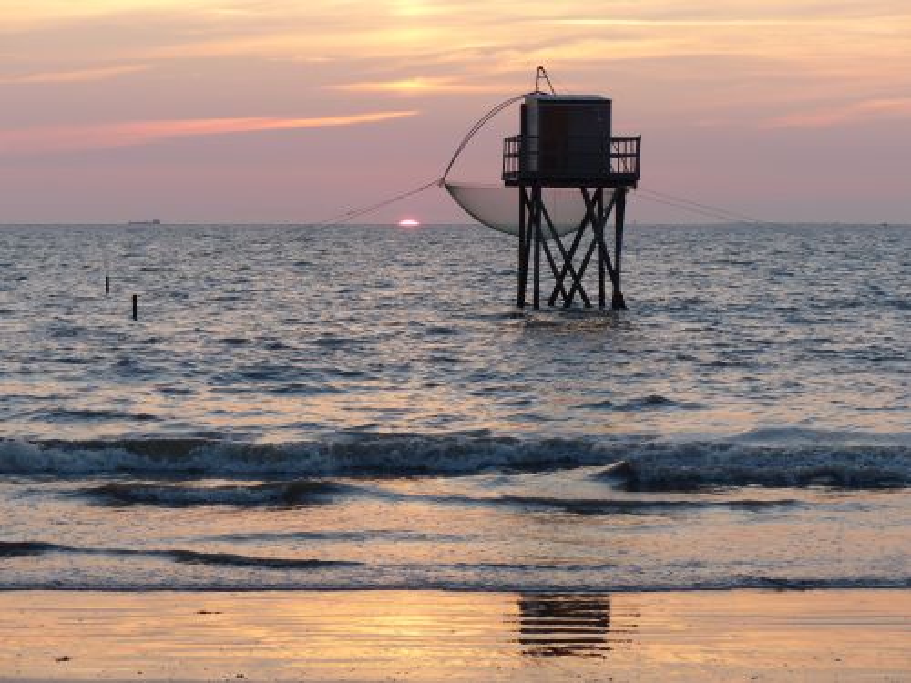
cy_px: 342
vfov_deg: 13.8
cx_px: 456
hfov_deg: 18.4
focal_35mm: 107
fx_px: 2816
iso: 100
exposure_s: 1/125
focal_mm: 19.2
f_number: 3.5
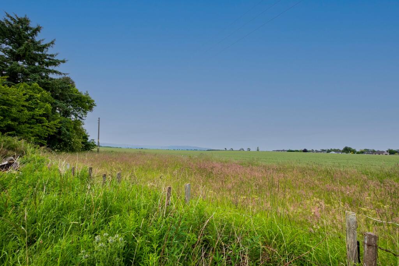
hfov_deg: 100.4
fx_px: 166
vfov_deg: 77.3
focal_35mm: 15
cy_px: 133
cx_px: 200
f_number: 5.6
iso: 200
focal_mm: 10
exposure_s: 1/250
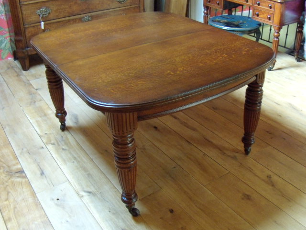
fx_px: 318
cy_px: 115
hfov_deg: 51.4
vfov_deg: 39.7
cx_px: 153
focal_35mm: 36
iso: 400
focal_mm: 6.4
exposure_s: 1/8
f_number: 3.6
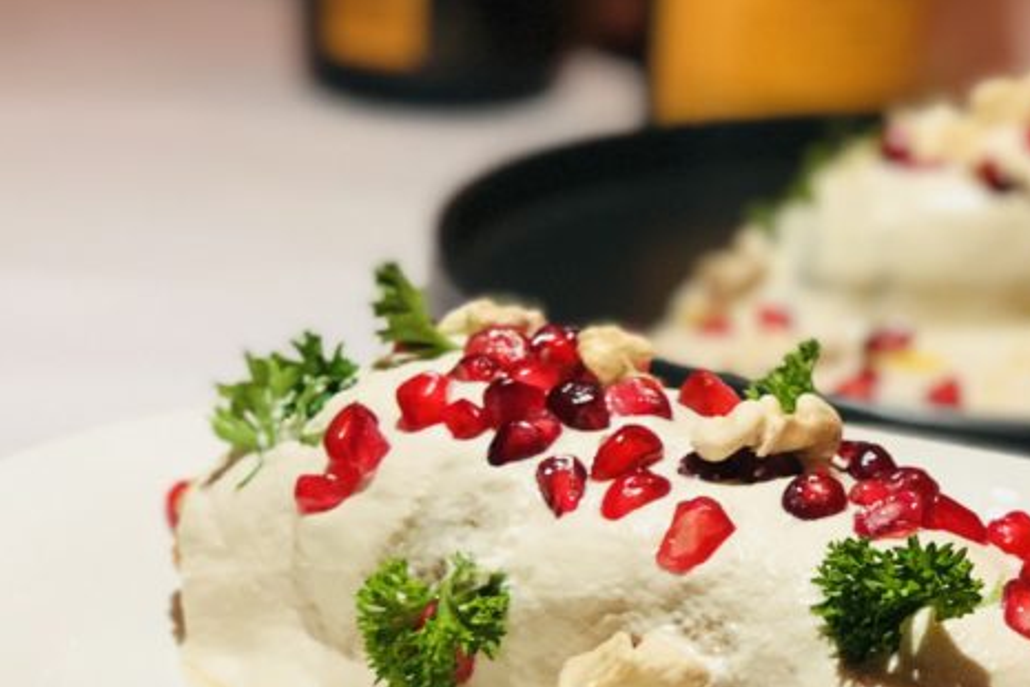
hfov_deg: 17.0
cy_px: 386
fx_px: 3404
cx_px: 846
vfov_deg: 11.5
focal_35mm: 119
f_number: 2.4
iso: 160
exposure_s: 1/17
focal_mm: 6
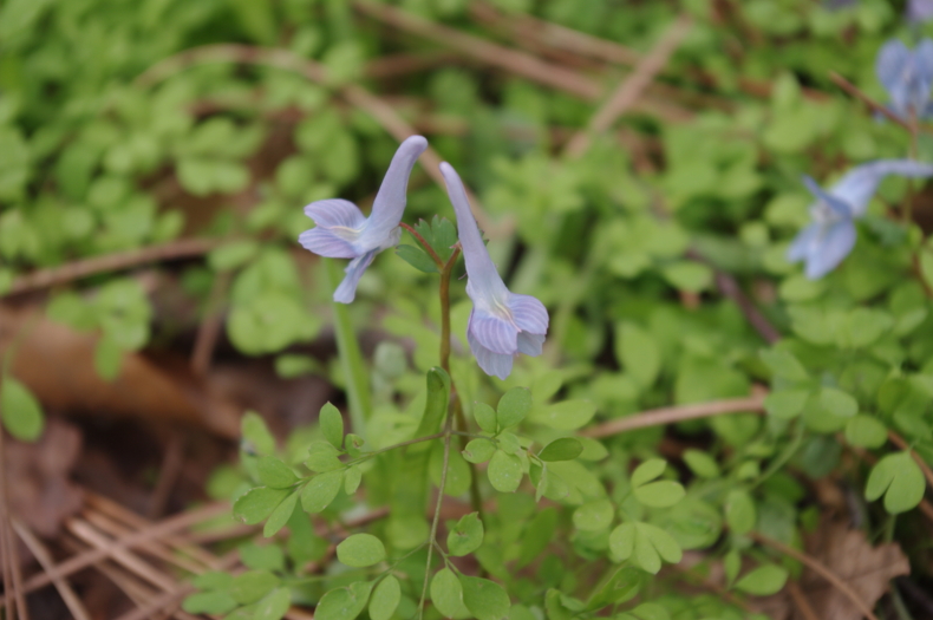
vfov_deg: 16.4
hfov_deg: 24.5
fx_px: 2149
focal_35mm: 83
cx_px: 465
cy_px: 308
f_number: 7.1
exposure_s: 1/160
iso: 200
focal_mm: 55
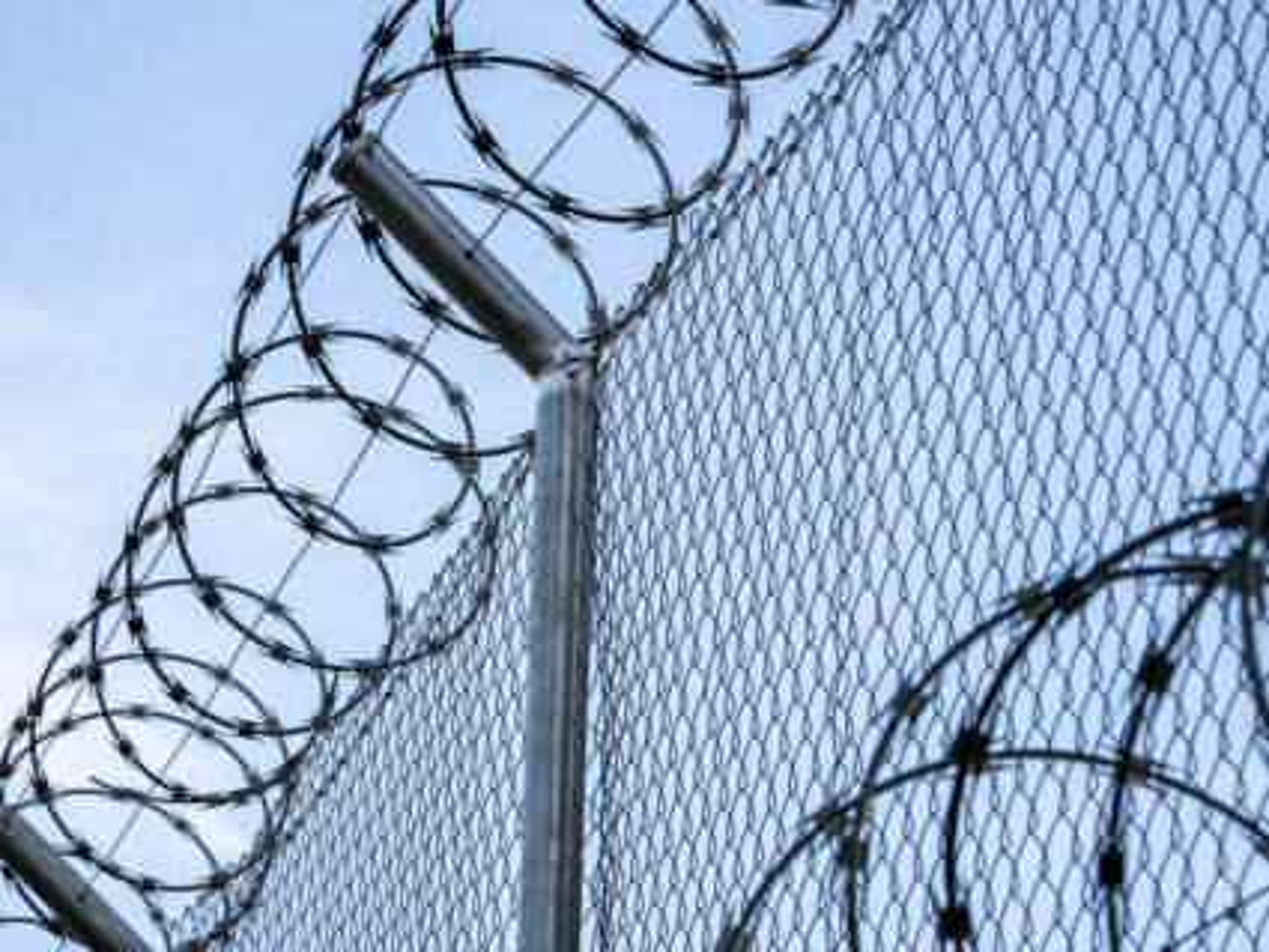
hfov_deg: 9.9
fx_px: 7334
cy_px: 476
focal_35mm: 200
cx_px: 634
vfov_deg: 7.4
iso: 400
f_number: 8
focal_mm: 100
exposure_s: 1/125
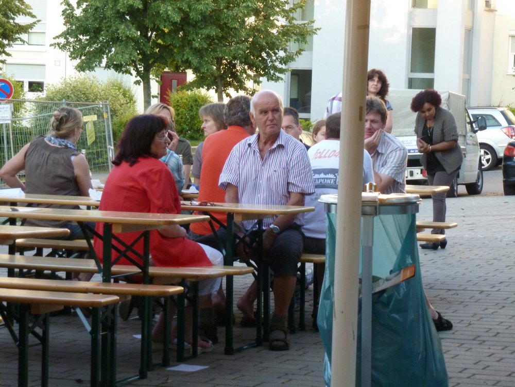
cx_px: 258
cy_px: 194
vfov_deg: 13.1
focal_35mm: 113
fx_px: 1681
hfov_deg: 17.4
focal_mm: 20.2
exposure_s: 1/80
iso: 400
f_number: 5.1
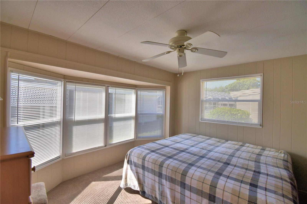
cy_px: 102
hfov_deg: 100.4
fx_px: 128
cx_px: 154
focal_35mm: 15
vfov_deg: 77.3
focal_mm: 10
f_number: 4.5
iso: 180
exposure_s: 1/500
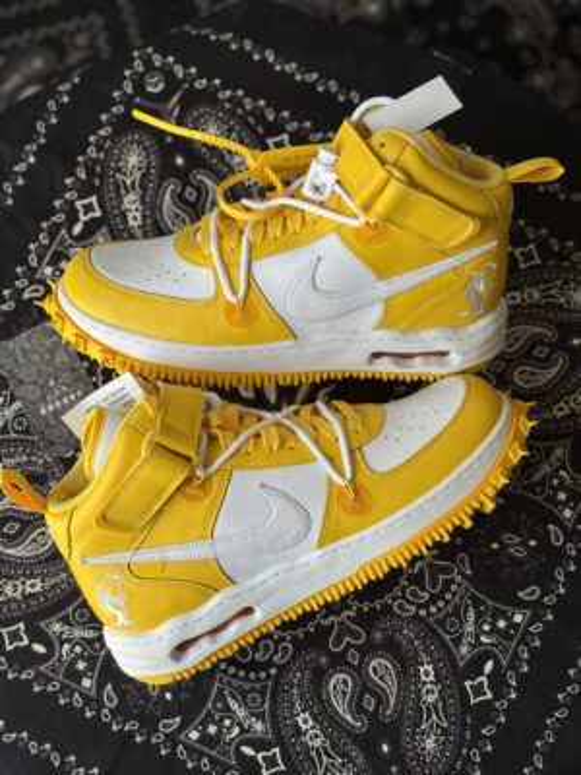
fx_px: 1164
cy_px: 388
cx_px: 290
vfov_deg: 36.8
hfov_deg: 28.0
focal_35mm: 52
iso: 40
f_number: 1.6
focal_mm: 5.96
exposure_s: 1/511
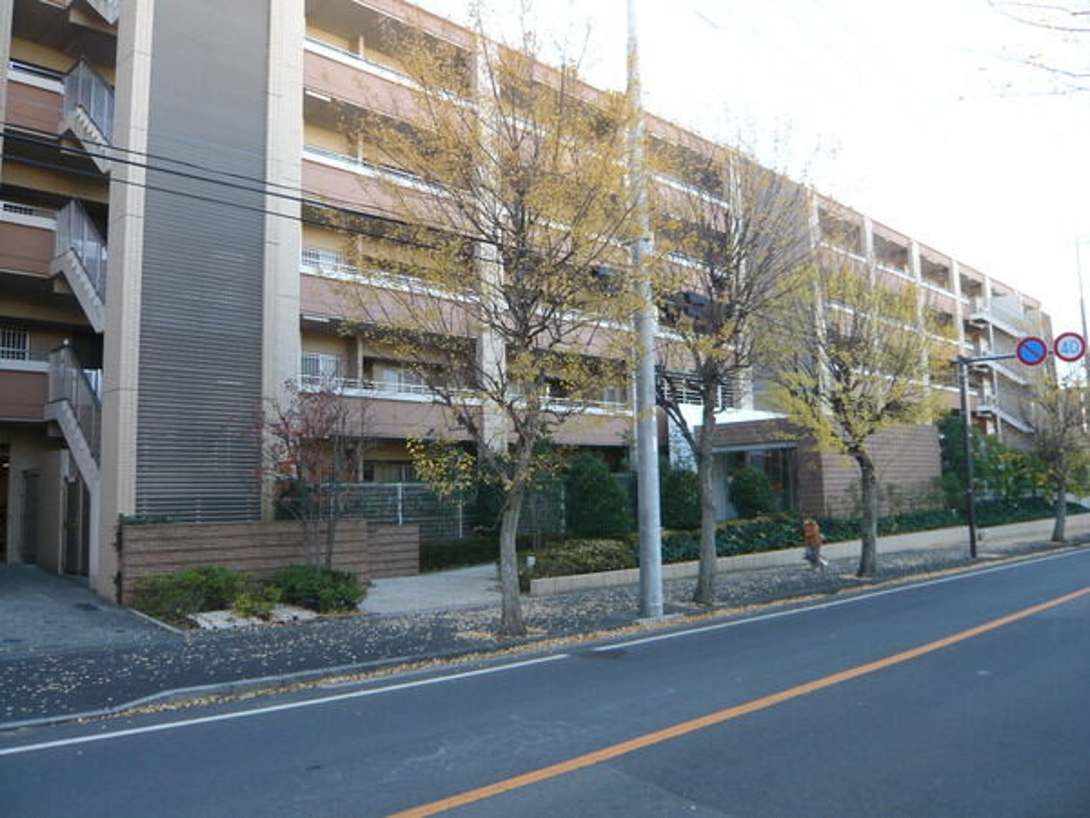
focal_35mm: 28
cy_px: 409
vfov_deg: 49.7
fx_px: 882
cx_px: 545
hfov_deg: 63.4
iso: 100
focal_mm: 4.6
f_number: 2.8
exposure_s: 1/100
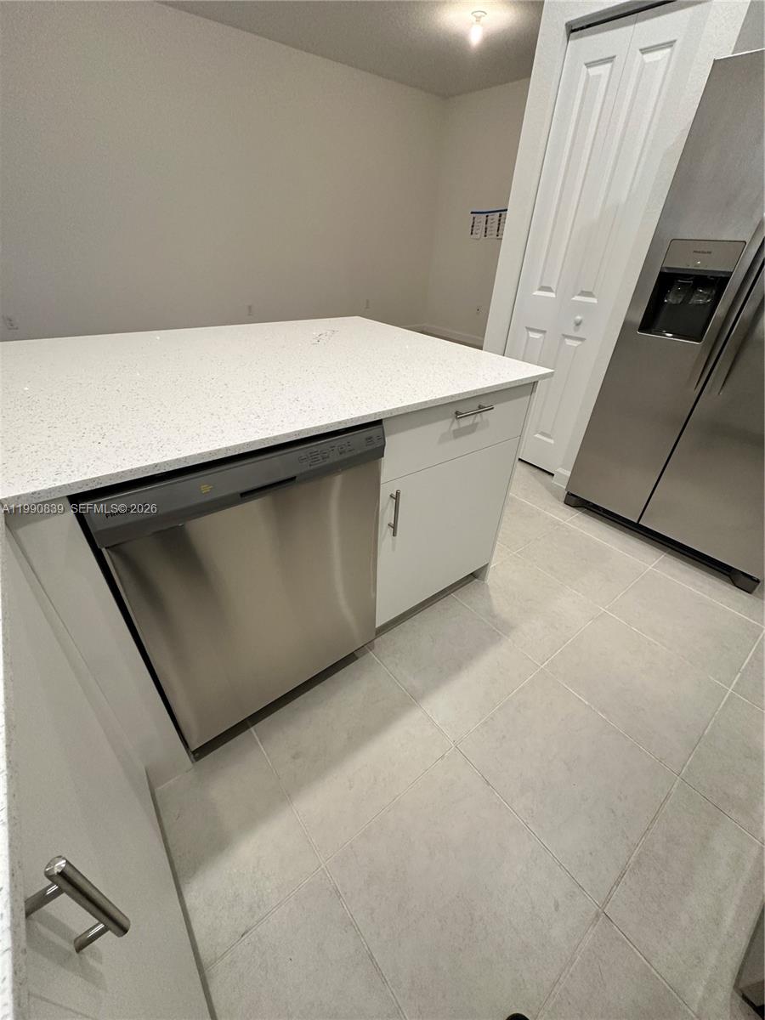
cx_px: 382
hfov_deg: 85.7
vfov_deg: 102.1
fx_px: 413
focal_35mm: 14
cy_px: 510
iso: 250
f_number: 2.2
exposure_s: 1/120
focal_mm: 2.22
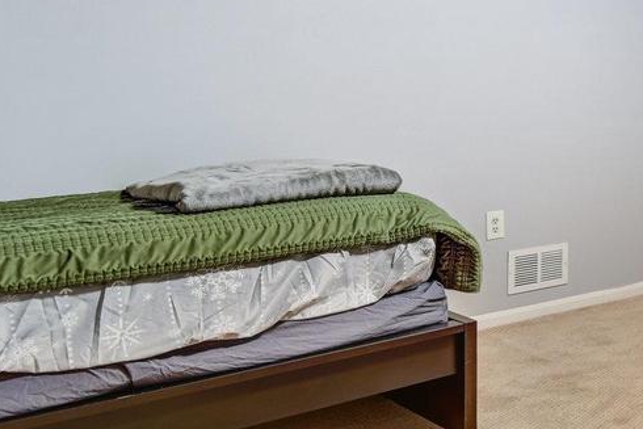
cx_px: 919
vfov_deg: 26.2
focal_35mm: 50
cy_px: 53
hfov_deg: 28.7
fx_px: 893
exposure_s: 1/3.33
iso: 400
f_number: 8
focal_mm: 17
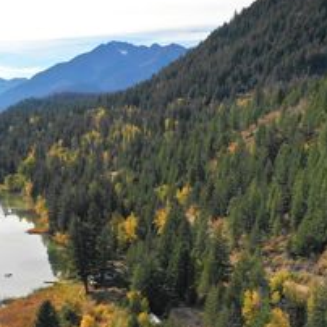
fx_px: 631
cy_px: 245
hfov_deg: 28.1
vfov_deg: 28.6
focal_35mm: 59
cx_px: 39
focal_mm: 10.26
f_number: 3.5
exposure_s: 1/400
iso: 100
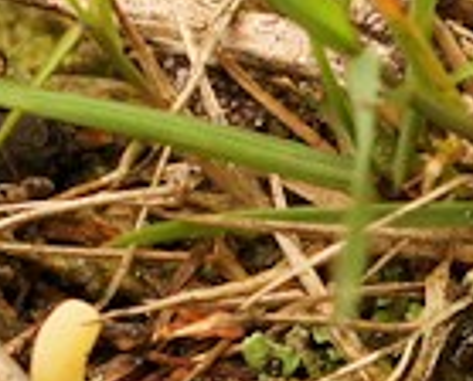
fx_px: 18604
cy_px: -342
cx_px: -436
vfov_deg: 1.2
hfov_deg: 1.5
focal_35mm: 1325
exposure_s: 1/60
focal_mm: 105
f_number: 9
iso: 200
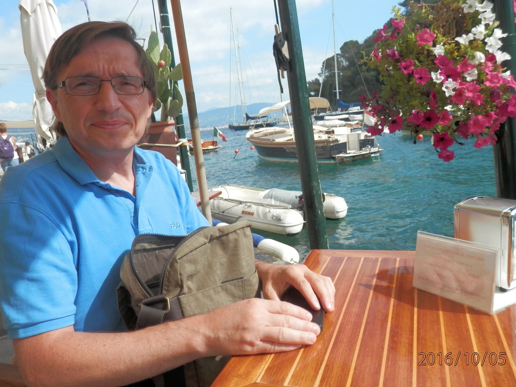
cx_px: 252
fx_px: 417
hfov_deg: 63.5
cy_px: 188
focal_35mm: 28
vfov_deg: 49.7
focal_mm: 4.5
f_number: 8.7
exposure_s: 1/80
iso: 80
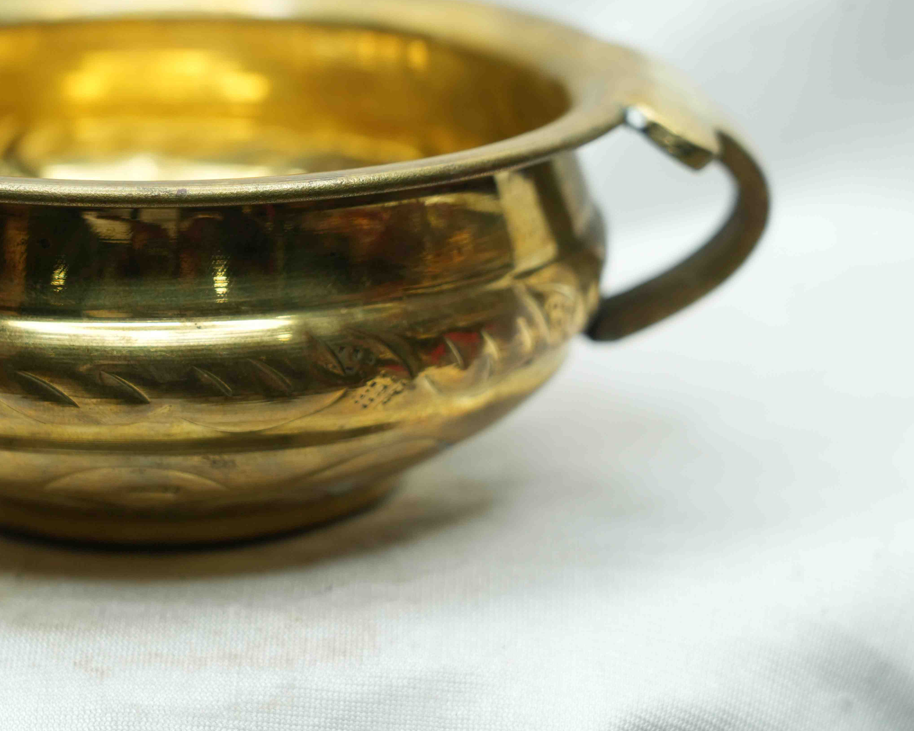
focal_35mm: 157
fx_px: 4247
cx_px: 194
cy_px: 224
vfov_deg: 9.8
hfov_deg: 12.2
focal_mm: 97
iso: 400
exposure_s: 1/80
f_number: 5.6
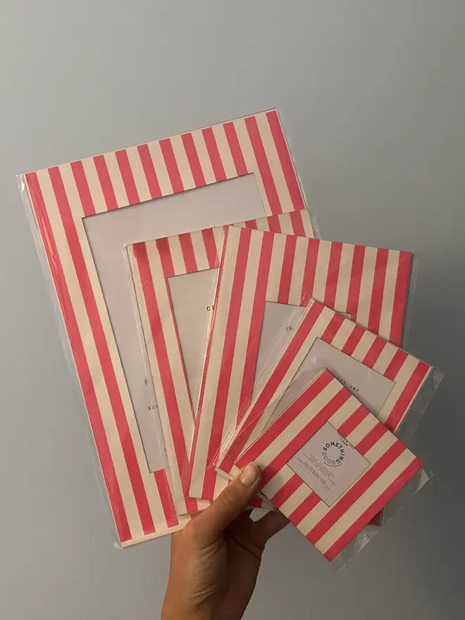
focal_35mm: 24
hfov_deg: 56.8
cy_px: 310
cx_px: 232
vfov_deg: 71.6
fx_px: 430
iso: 500
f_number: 1.78
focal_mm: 6.86
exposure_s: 1/50
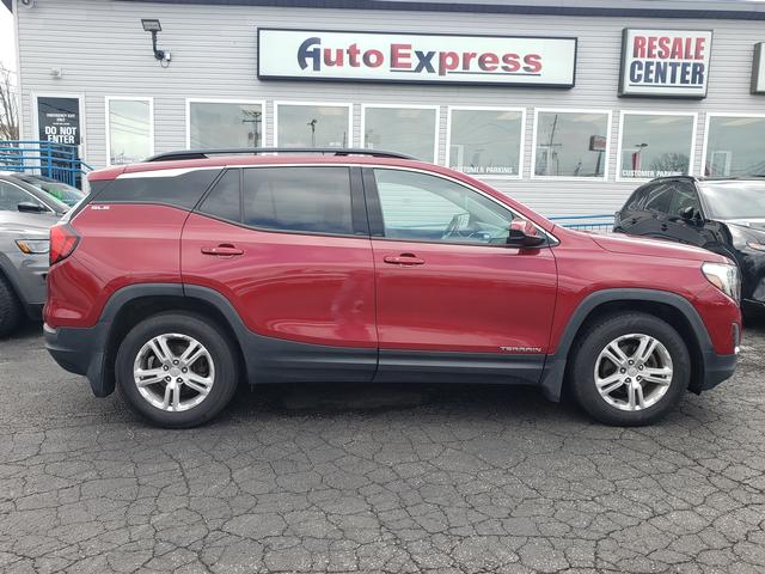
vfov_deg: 53.1
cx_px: 382
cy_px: 287
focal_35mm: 26
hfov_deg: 67.3
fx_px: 575
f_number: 2.4
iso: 50
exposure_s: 1/393
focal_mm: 4.3
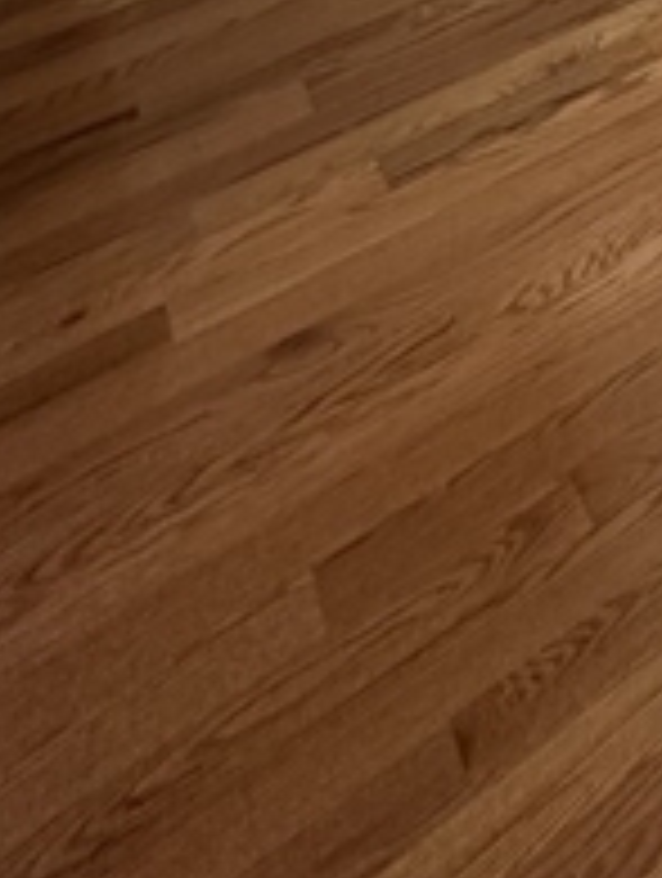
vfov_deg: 21.8
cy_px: -707
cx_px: 1126
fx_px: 1398
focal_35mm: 55
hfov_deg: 20.5
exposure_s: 1/60
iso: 200
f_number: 2.2
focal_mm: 2.22
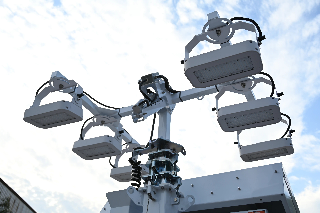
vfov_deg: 39.4
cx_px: 160
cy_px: 106
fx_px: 298
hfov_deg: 56.5
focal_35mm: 34
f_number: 4.8
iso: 100
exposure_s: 1/250
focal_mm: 33.5
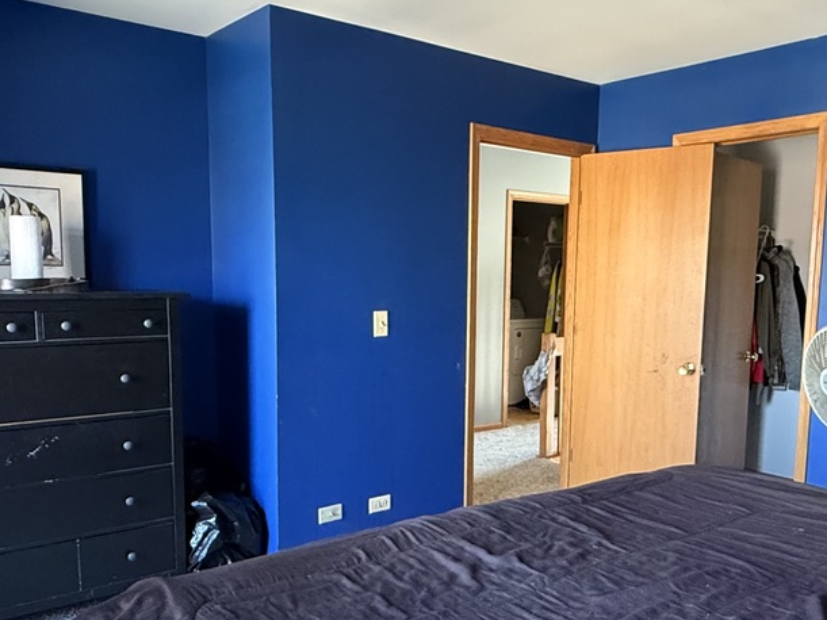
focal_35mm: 33
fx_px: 788
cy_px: 376
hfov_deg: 55.0
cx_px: 497
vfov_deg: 42.7
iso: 1000
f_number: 2.2
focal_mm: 2.22
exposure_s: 1/60
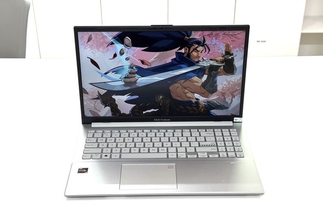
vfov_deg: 24.9
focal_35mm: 52
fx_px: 458
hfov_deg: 38.9
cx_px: 161
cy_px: 99
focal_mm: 6.76
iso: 50
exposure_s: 1/100
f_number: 1.78
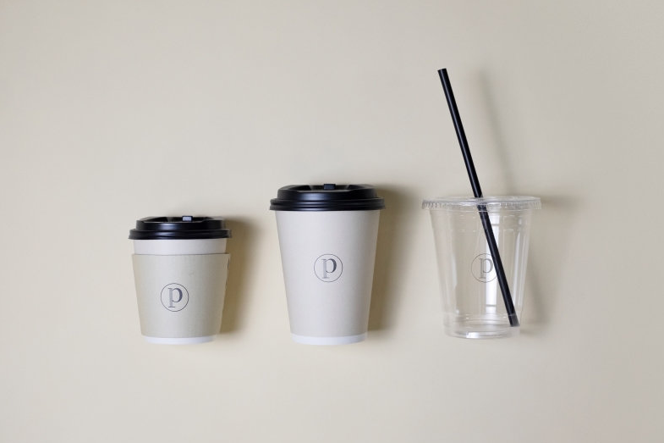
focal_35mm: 54
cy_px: 225
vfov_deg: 25.0
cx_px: 331
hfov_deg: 36.9
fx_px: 996
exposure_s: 1/180
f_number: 2.8
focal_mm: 35
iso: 1000
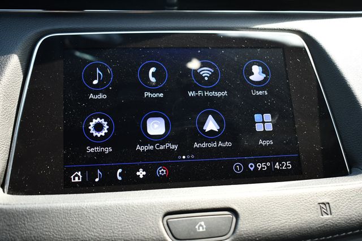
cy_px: 120
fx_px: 422
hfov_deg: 46.4
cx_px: 181
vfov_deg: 31.9
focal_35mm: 42
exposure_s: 1/250
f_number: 4.2
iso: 720
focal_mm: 28
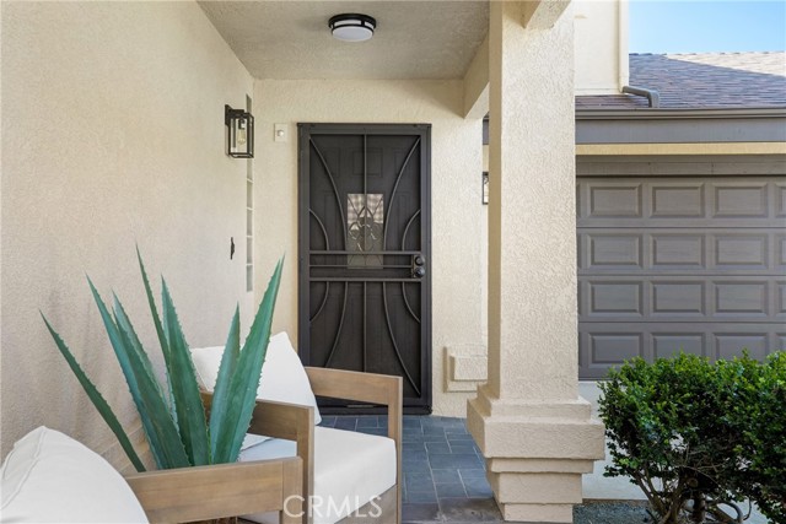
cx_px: 393
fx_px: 677
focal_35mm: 31
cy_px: 262
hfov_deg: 60.3
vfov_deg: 42.3
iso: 800
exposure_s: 1/1250
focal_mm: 31
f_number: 8
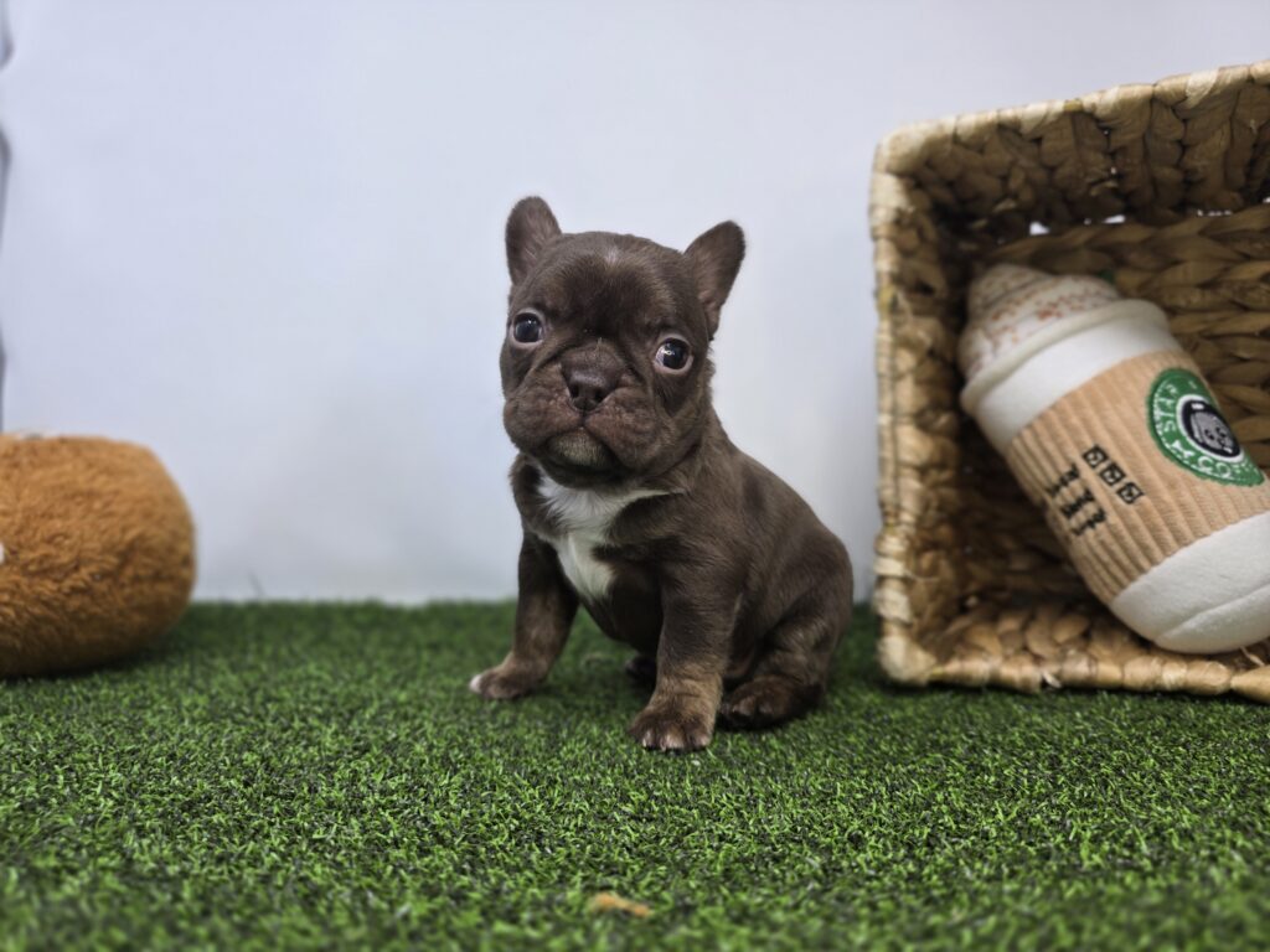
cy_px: 476
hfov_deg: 73.9
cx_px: 635
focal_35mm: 23
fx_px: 844
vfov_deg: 58.9
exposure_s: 1/120
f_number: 1.7
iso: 40
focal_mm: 6.3
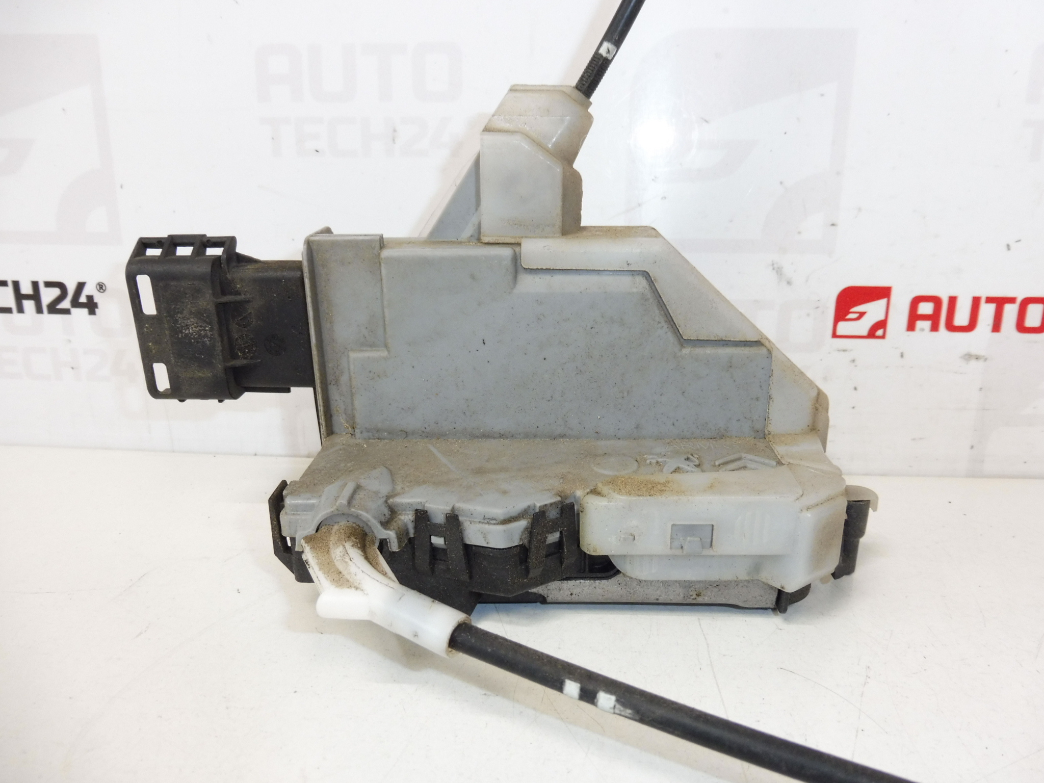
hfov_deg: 71.6
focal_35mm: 24
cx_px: 522
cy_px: 392
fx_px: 724
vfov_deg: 56.8
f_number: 3.5
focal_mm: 4.3
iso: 200
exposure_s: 1/60
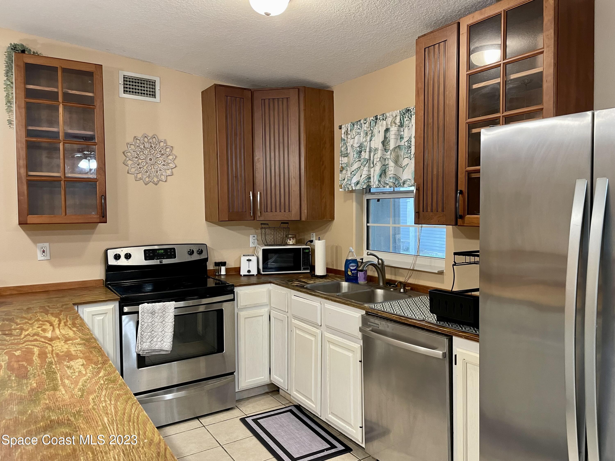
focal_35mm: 26
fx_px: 462
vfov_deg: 53.1
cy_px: 230
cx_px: 308
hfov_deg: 67.3
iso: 200
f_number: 1.6
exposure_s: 1/60
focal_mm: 4.2
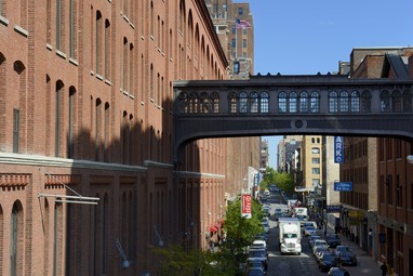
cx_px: 216
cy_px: 149
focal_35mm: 66
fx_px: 757
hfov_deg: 30.5
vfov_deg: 20.6
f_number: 11
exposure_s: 1/320
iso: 400
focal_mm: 60
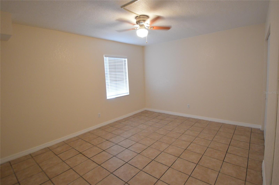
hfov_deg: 92.5
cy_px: 92
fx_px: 134
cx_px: 140
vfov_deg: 69.5
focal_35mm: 17
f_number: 3.5
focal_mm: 11.5
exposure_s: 1/60
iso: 2500
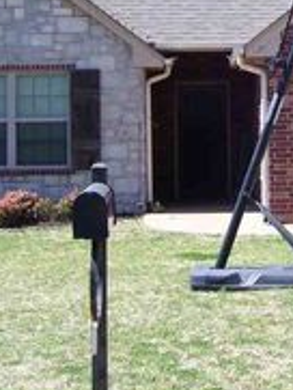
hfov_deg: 14.3
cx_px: 291
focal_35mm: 102
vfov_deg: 18.9
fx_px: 1150
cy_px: 33
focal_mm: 6
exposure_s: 1/250
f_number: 4.8
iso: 80
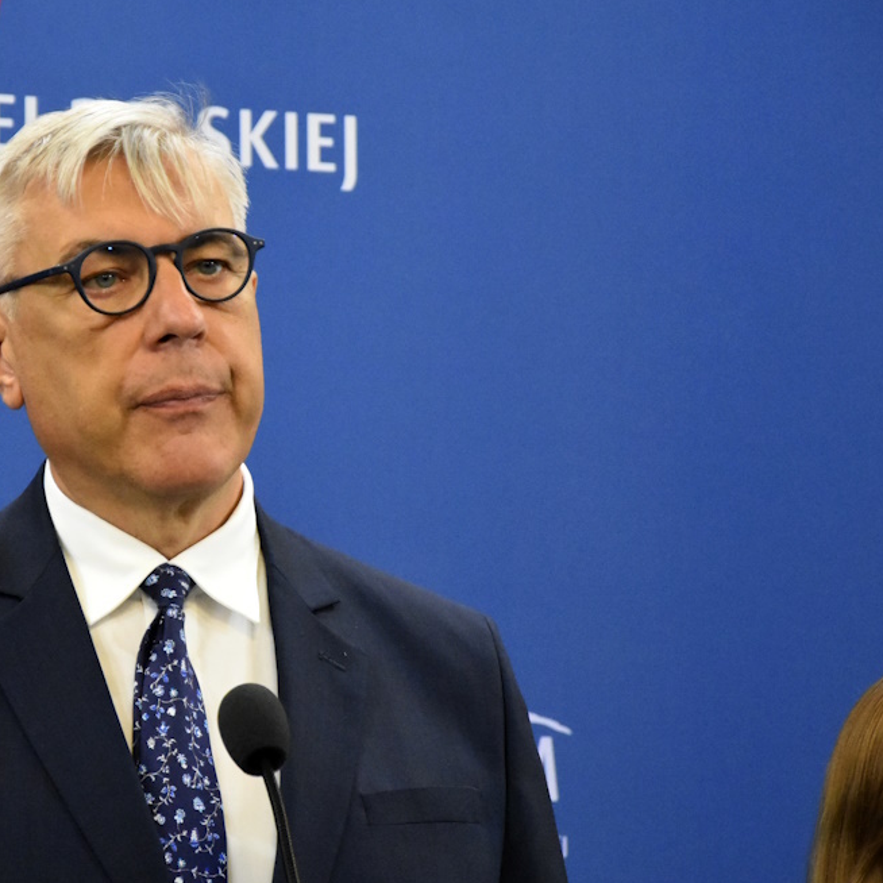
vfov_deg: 7.1
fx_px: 7093
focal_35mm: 246
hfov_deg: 7.1
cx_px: 178
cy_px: 401
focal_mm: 105
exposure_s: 1/250
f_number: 5.6
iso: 6400
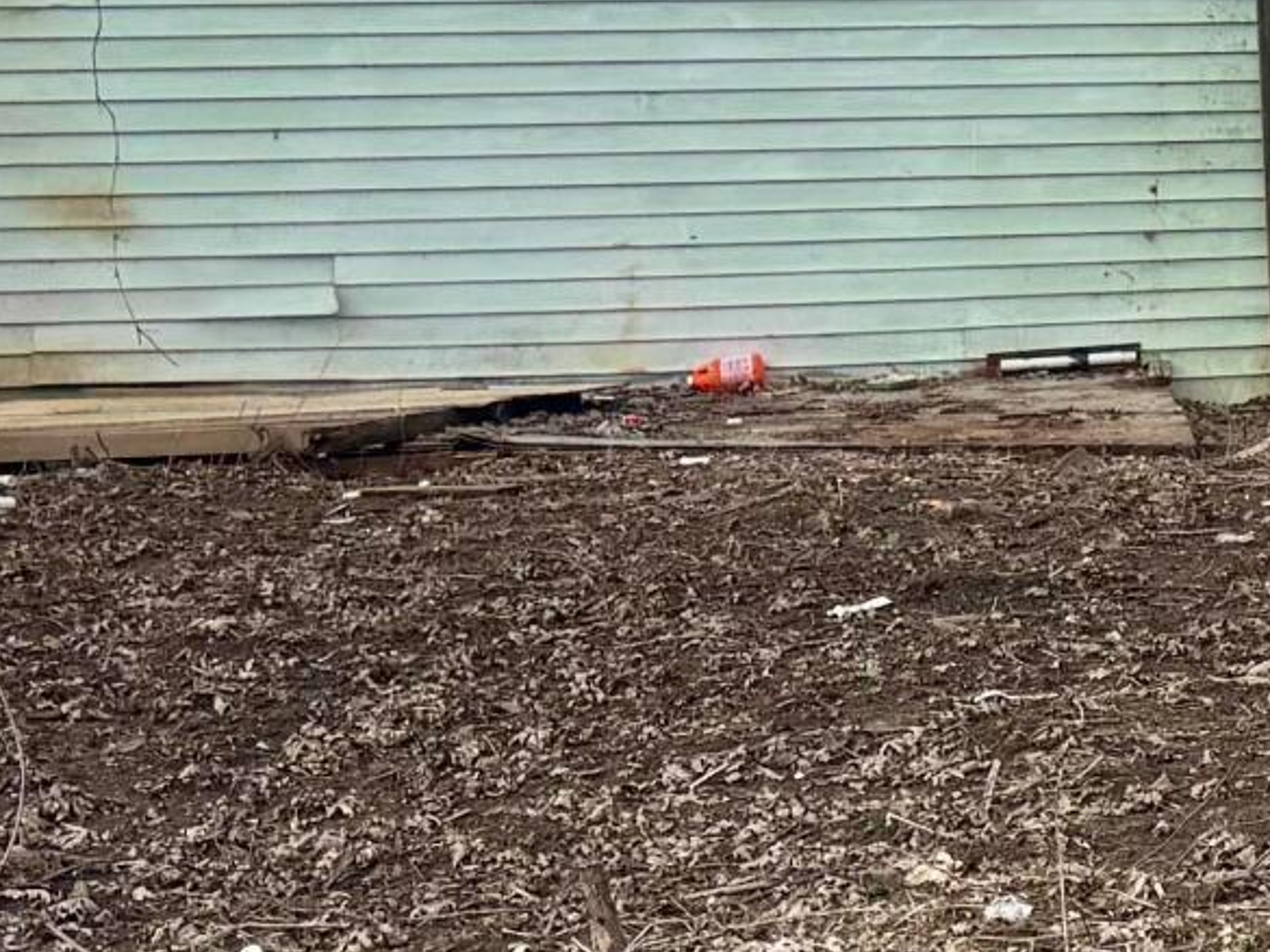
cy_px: -128
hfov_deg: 14.8
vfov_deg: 11.8
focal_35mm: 123
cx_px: 1928
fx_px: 4514
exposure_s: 1/1980
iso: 80
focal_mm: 6.76
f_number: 1.78
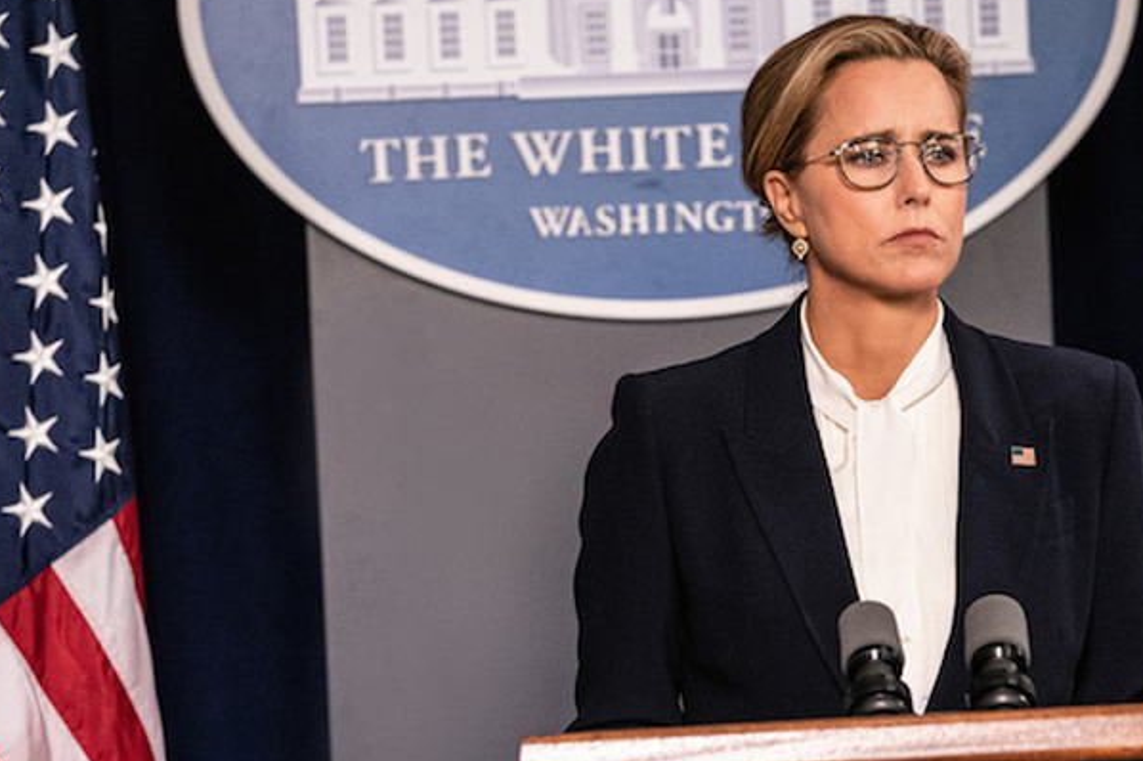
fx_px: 8282
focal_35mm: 261
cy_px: 468
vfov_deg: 5.3
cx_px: 694
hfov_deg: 7.9
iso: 4000
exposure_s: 1/100
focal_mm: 200
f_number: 4
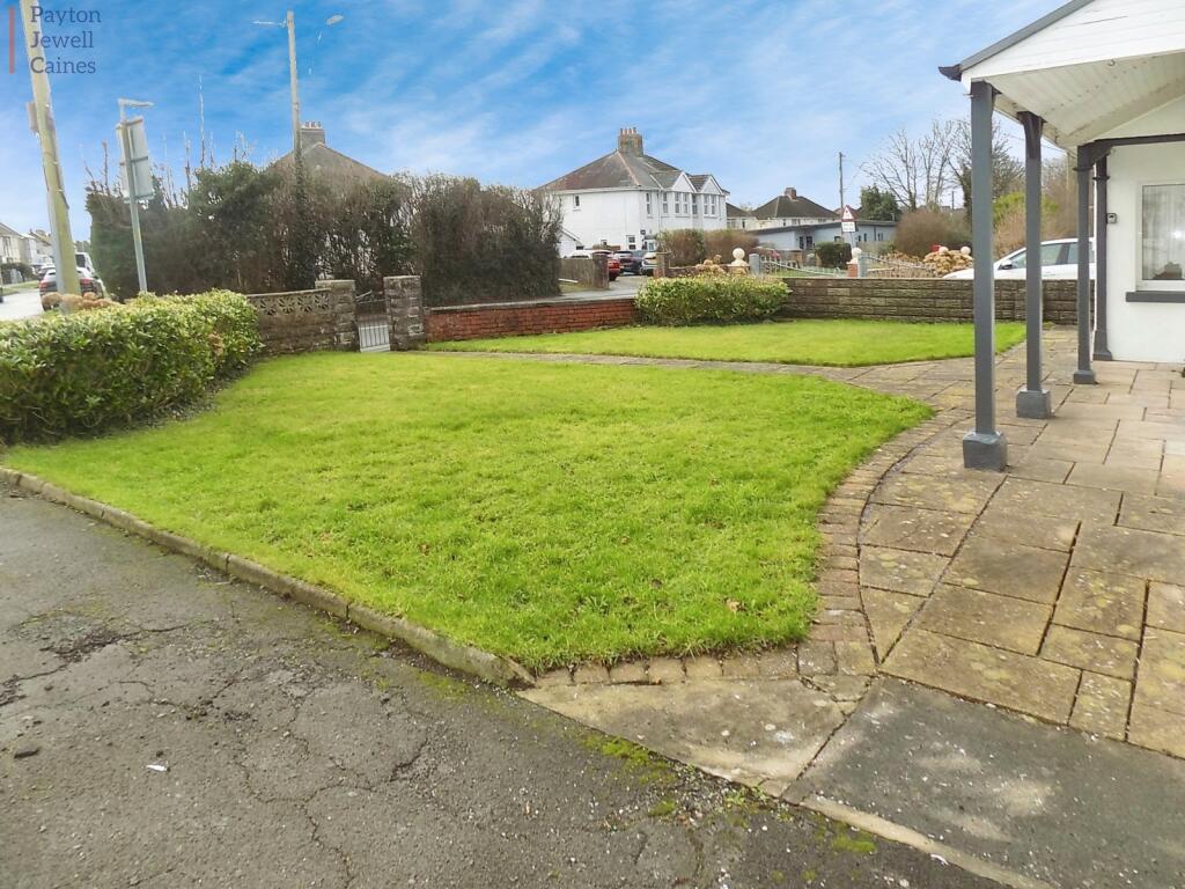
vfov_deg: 58.9
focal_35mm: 23
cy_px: 444
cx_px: 592
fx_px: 787
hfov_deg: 73.9
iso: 80
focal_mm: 4
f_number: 3.1
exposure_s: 1/160
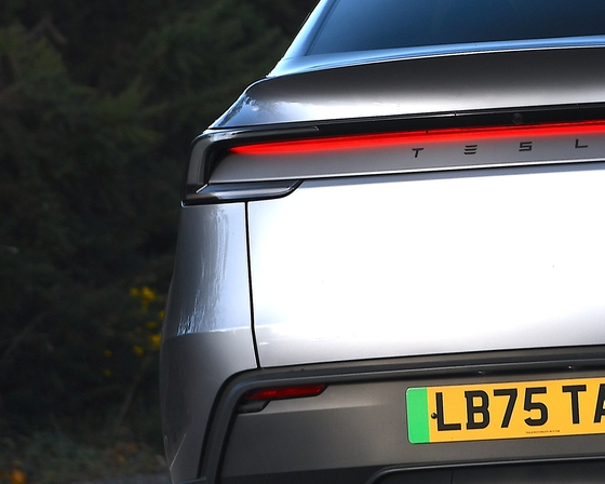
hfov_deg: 2.4
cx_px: 793
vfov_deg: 1.9
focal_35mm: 804
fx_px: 14396
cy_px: 142
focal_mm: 200
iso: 200
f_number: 4
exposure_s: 1/400
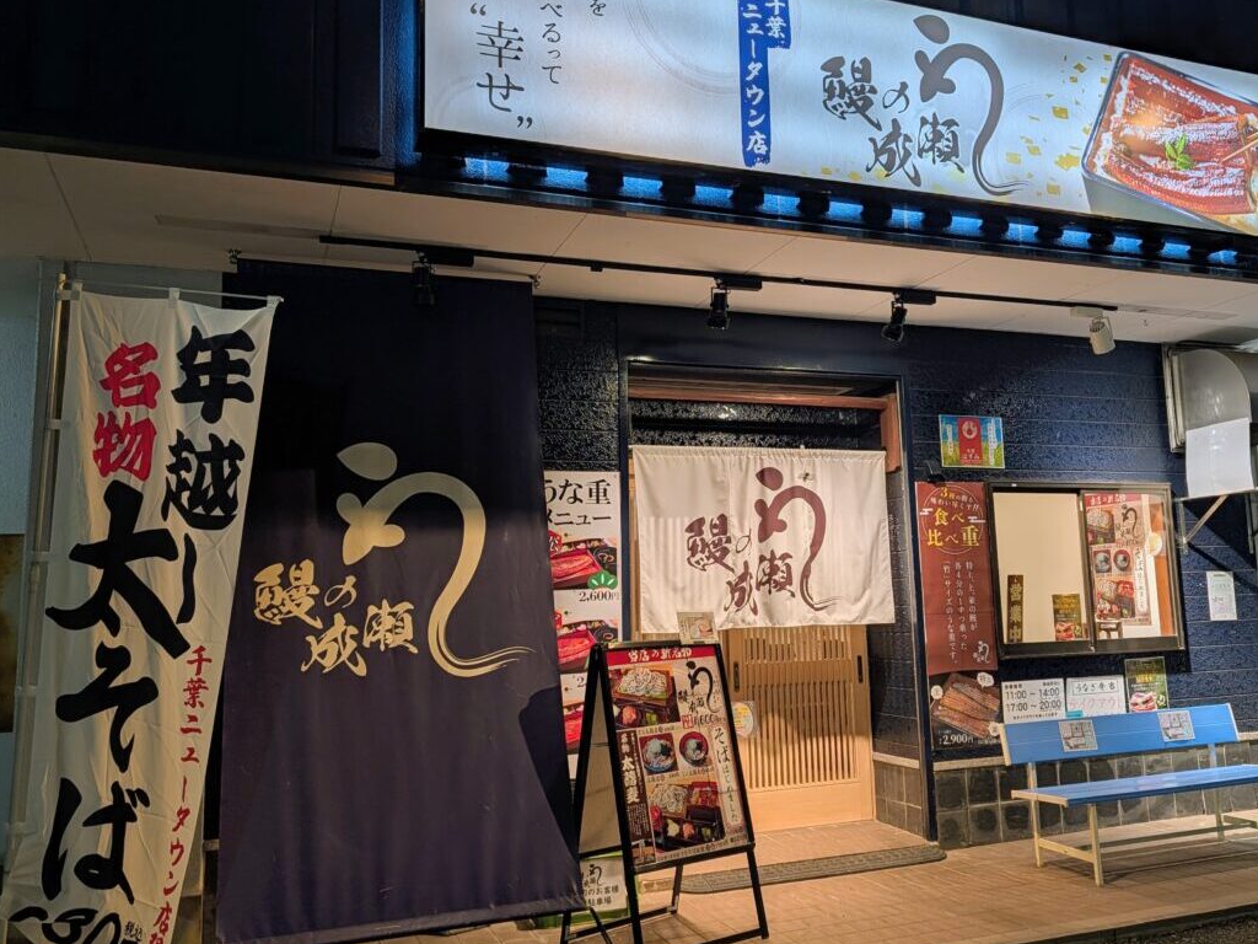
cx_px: 743
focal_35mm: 30
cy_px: 447
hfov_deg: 59.6
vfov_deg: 46.8
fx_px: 1090
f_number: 1.68
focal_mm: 6.9
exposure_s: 1/251
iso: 18
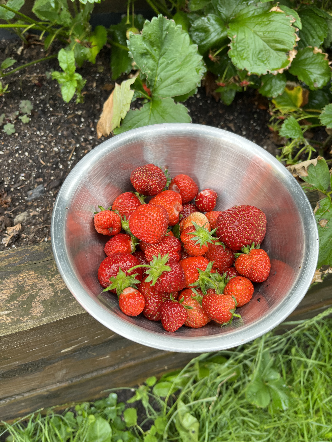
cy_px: 221
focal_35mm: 26
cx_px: 166
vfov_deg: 67.3
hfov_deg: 53.1
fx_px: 332
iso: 50
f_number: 1.6
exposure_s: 1/121
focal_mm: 5.1
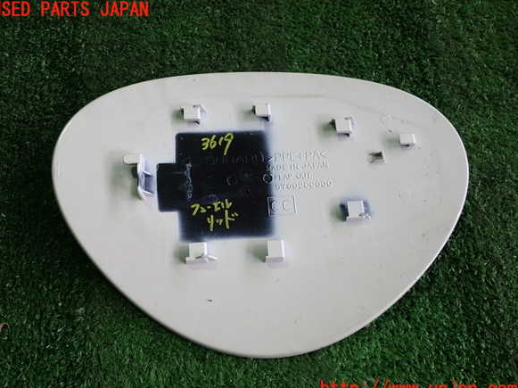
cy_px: 200
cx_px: 254
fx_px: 464
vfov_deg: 45.4
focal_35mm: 31
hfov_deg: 58.4
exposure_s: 1/80
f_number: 2.3
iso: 200
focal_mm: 5.4
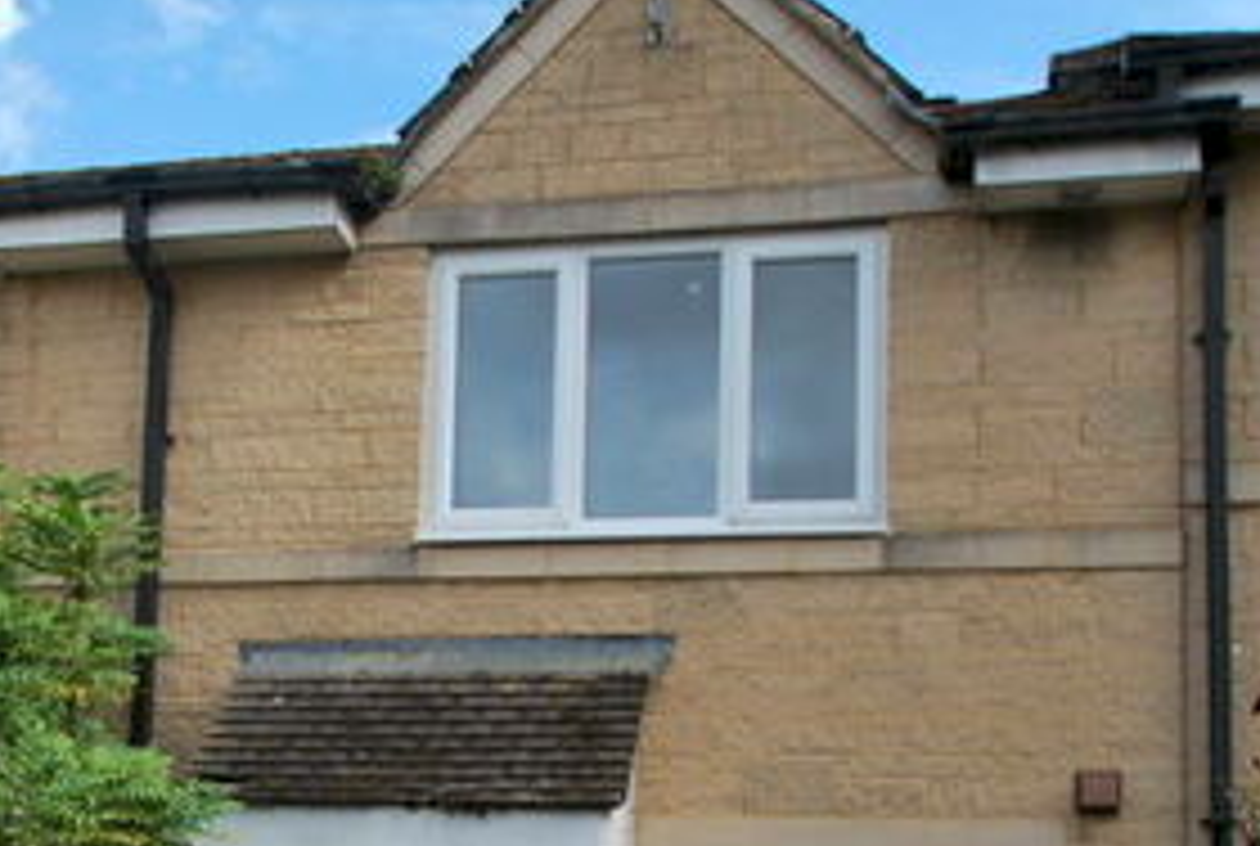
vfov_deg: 23.6
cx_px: 338
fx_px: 1973
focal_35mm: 56
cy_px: 760
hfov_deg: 34.8
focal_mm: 15
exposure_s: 1/200
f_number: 7.1
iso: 100
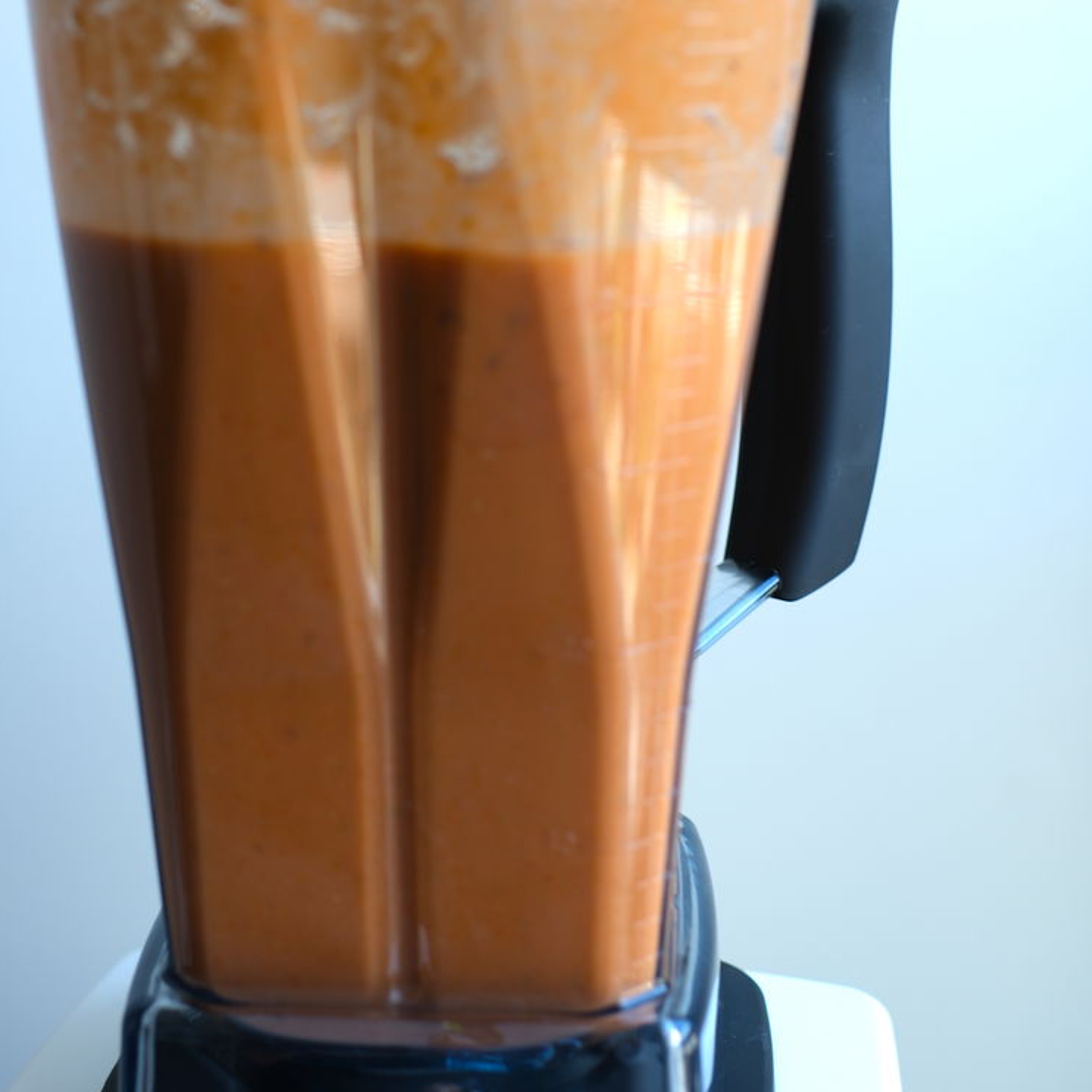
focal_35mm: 58
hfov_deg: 29.6
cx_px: 546
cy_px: 439
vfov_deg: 29.5
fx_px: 2070
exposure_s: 1/42
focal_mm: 30
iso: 125
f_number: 2.8
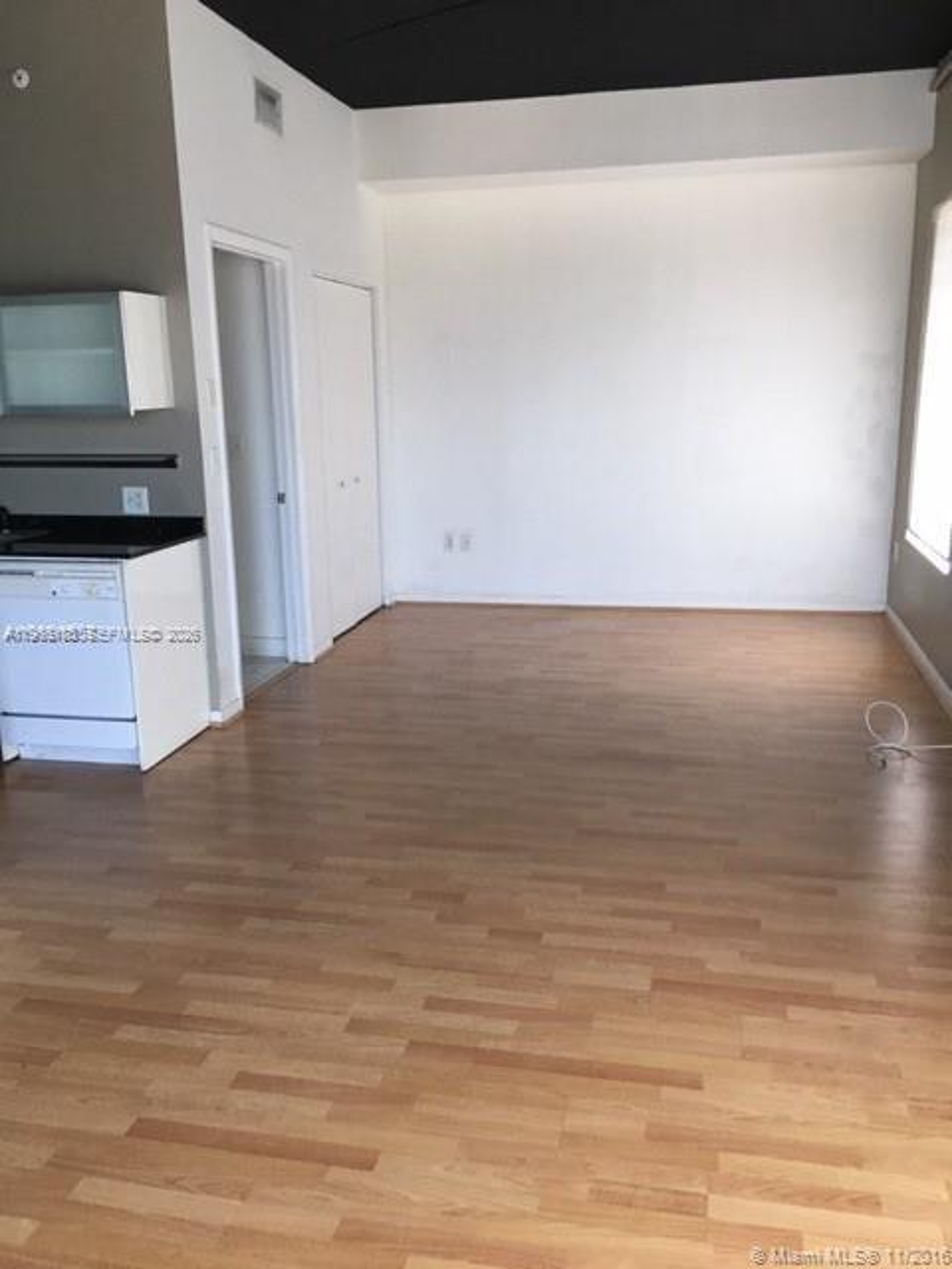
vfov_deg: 61.7
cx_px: 476
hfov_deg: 48.2
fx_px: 1063
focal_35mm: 29
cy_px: 634
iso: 40
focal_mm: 4.15
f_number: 2.2
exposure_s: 1/30
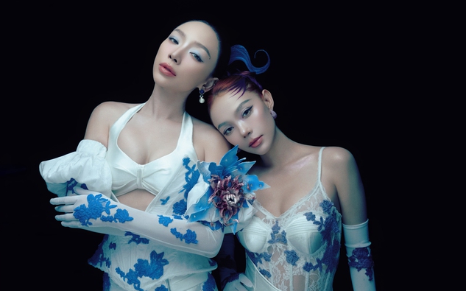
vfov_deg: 38.3
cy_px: 150
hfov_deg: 58.2
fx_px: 419
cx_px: 234
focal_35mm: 33
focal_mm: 32
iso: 320
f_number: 8
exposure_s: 1/125
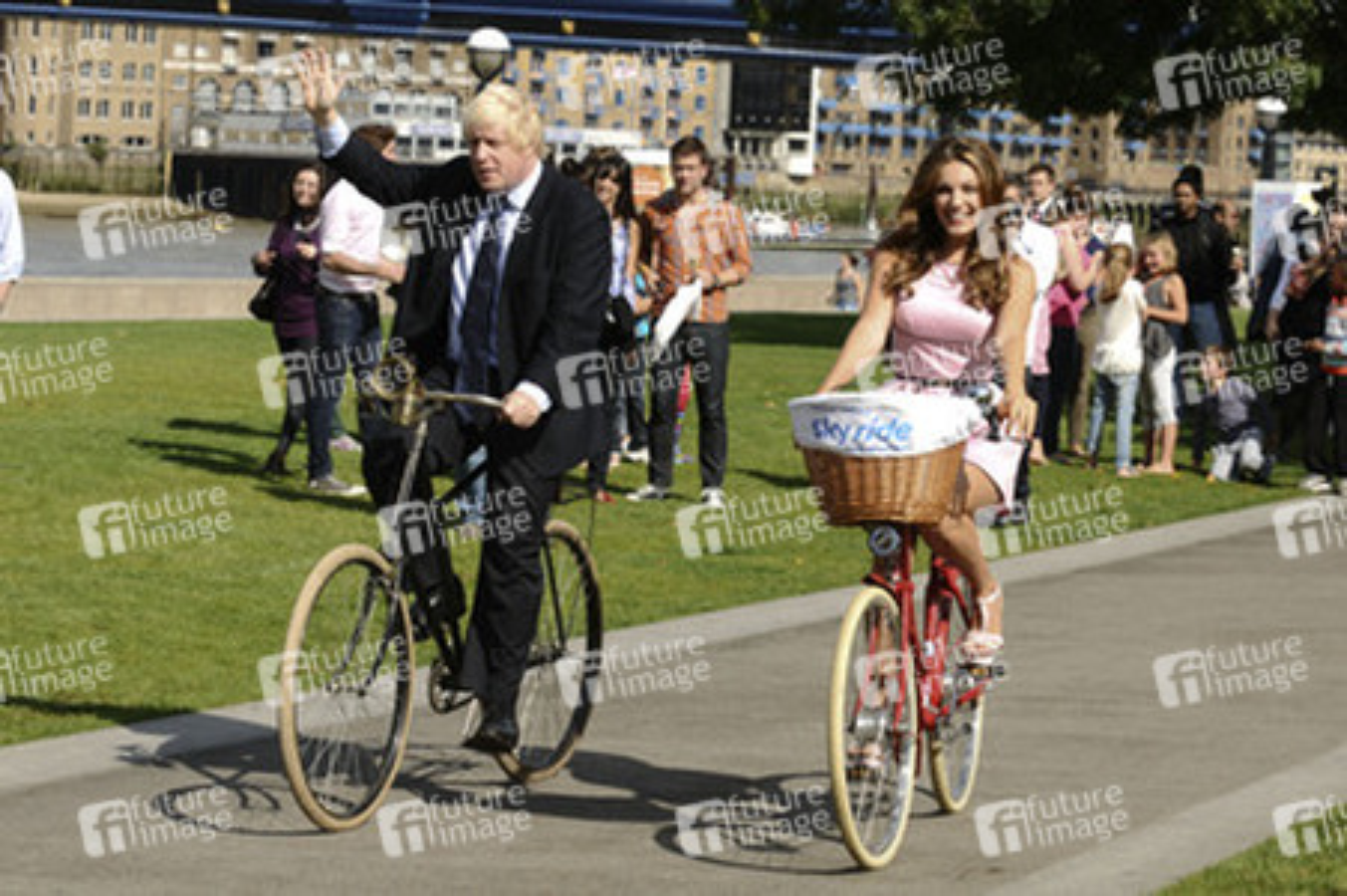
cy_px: 448
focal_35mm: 120
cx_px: 674
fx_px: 4487
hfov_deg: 17.1
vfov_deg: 11.4
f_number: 7.1
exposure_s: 1/250
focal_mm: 80
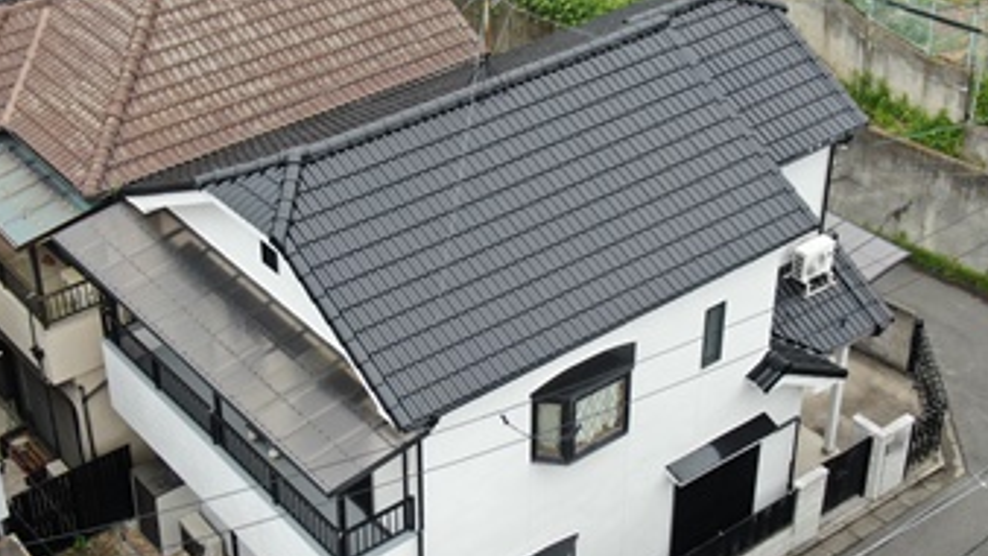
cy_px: 345
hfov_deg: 39.2
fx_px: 1388
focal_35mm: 53
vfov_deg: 22.6
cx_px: 500
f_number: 3.8
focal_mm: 8.42
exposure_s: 1/160
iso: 100
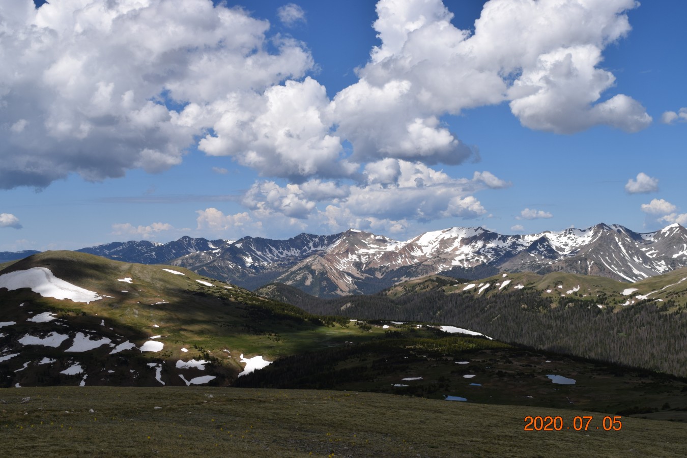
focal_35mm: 46
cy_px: 229
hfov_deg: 42.3
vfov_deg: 28.9
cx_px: 344
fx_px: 887
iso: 200
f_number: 11
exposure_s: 1/500
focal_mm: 31
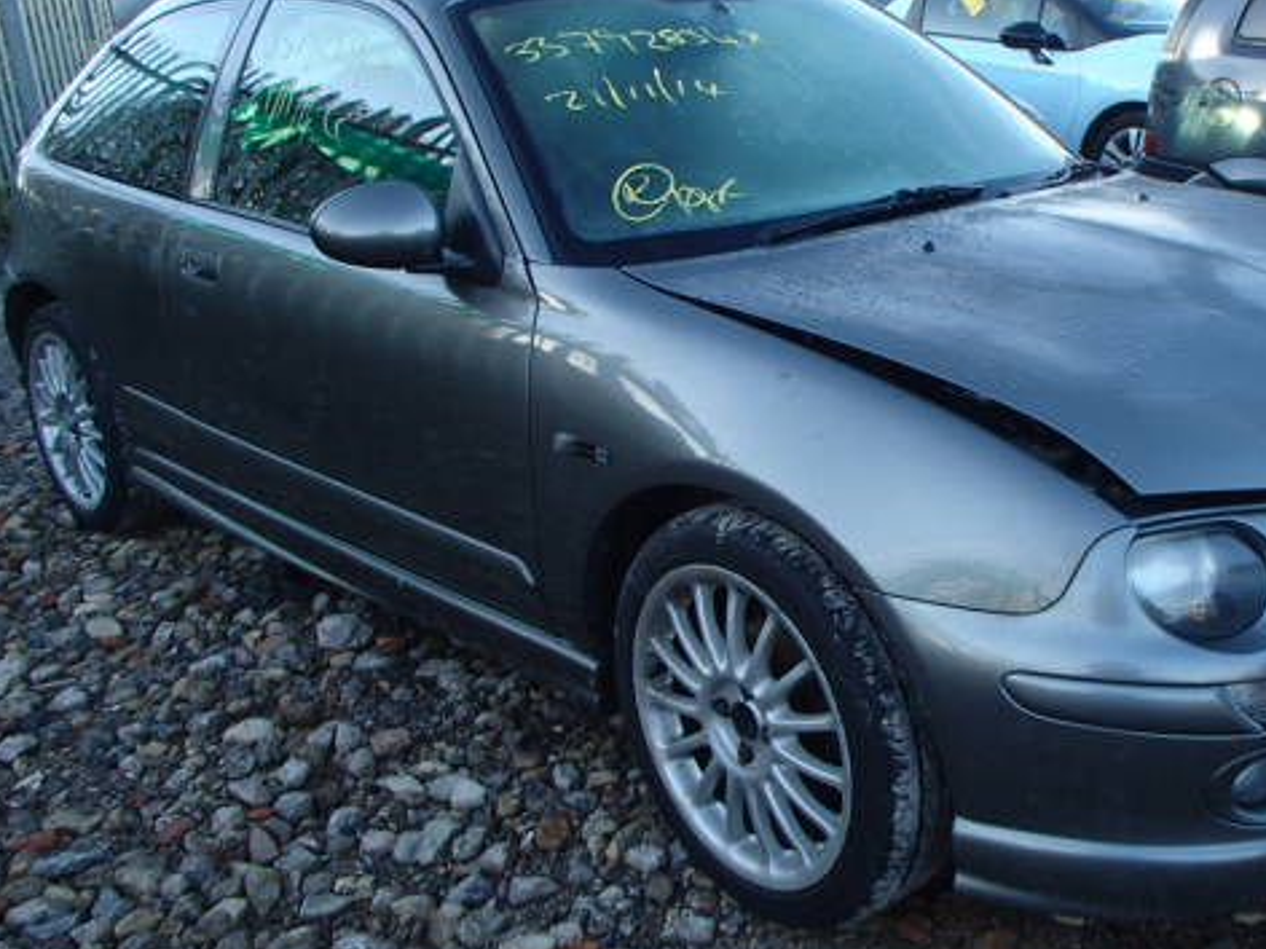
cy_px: 424
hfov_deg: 48.5
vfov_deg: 37.7
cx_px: 802
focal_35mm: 38
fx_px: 1390
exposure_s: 1/60
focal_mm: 5
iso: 100
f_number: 3.9
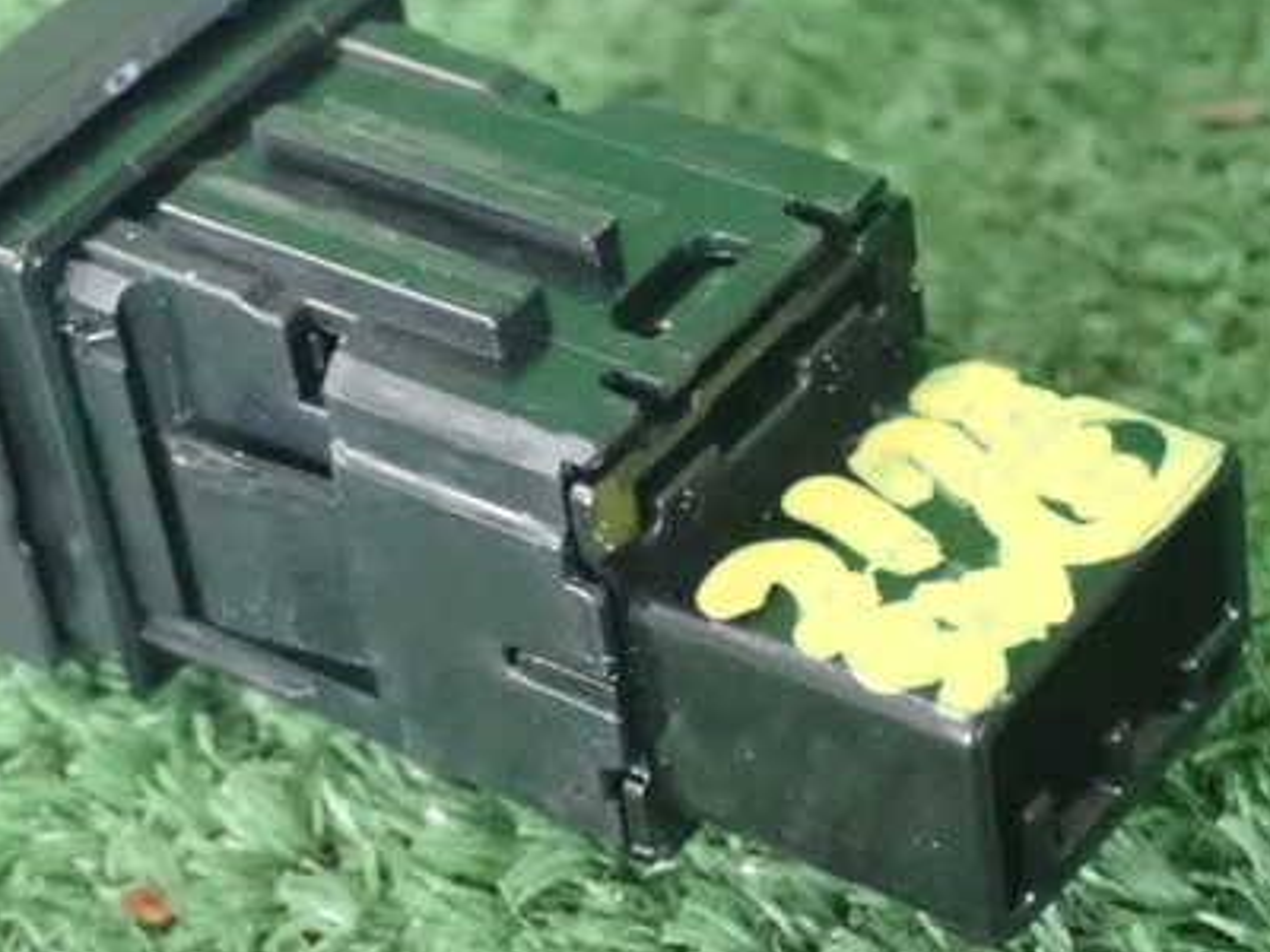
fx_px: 4072
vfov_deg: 13.3
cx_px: 514
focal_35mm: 111
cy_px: 371
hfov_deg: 17.7
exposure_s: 1/80
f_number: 4.2
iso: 5000
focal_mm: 13.47
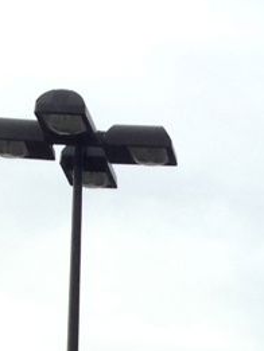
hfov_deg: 7.0
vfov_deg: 9.1
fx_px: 2052
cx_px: 574
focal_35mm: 202
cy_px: 754
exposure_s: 1/797
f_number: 2.4
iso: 50
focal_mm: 4.12
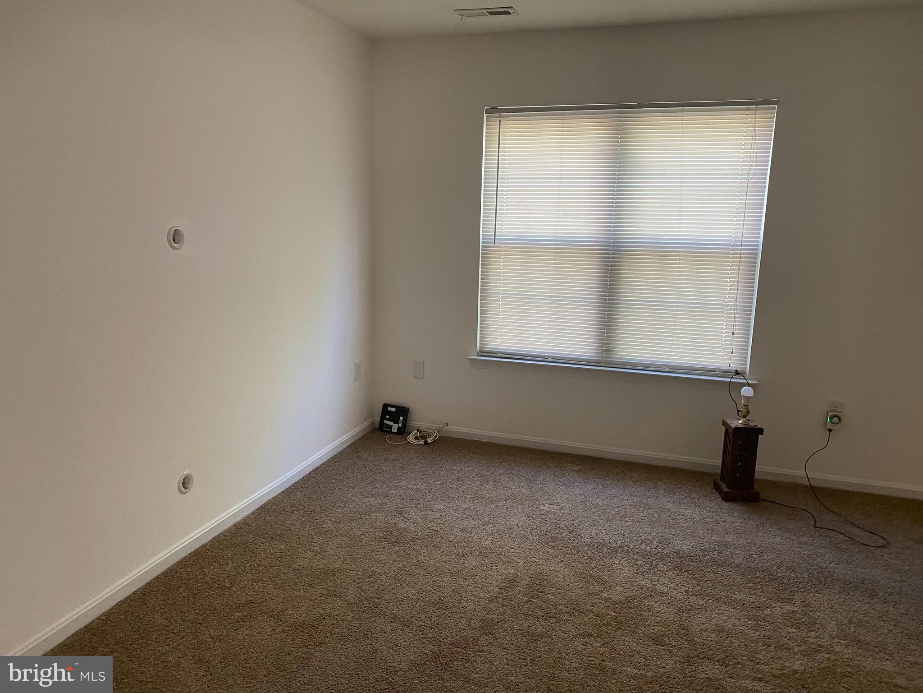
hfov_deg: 67.3
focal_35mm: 26
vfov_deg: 53.1
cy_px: 346
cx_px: 462
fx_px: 693
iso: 200
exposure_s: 1/60
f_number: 1.8
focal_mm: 4.25
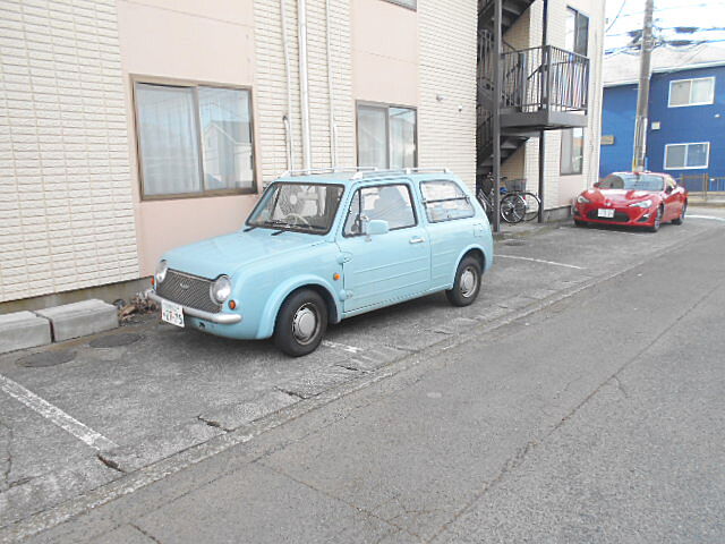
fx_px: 545
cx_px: 362
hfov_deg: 67.3
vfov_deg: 53.1
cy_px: 272
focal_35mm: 26
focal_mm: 4.6
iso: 160
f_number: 3.2
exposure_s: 1/250
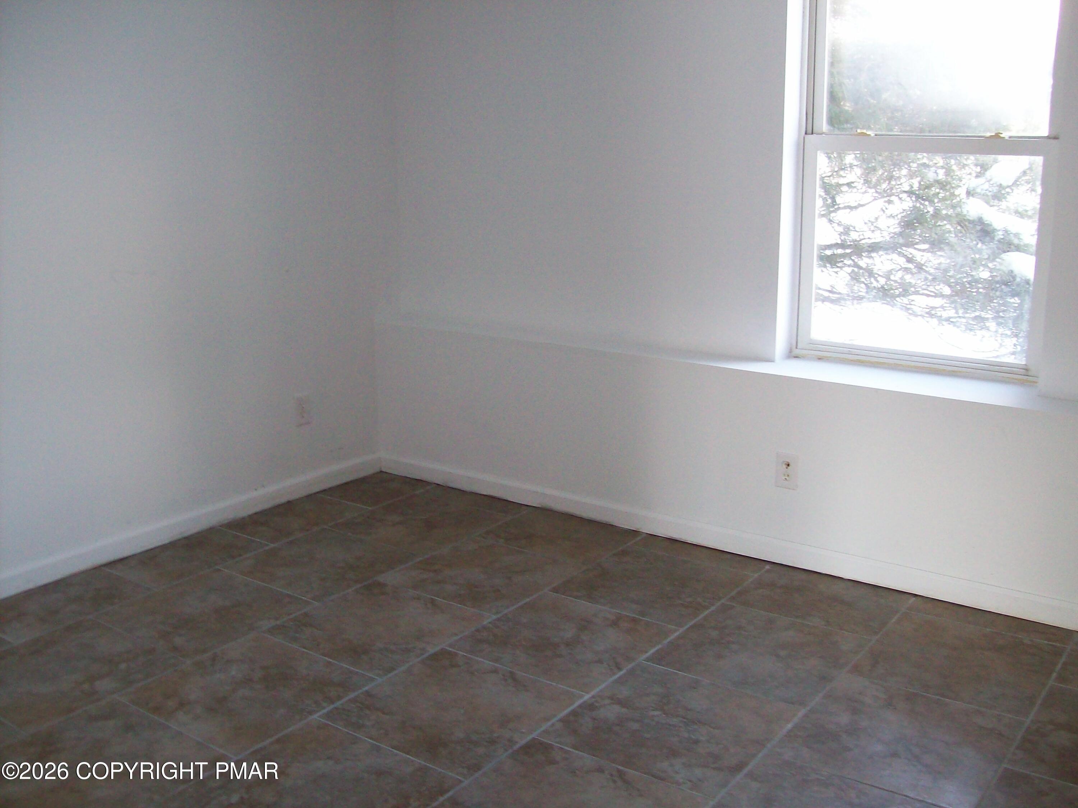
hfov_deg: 51.4
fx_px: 1121
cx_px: 539
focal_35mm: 36
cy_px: 404
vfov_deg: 39.7
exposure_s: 1/50.4
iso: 160
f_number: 2.7
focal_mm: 6
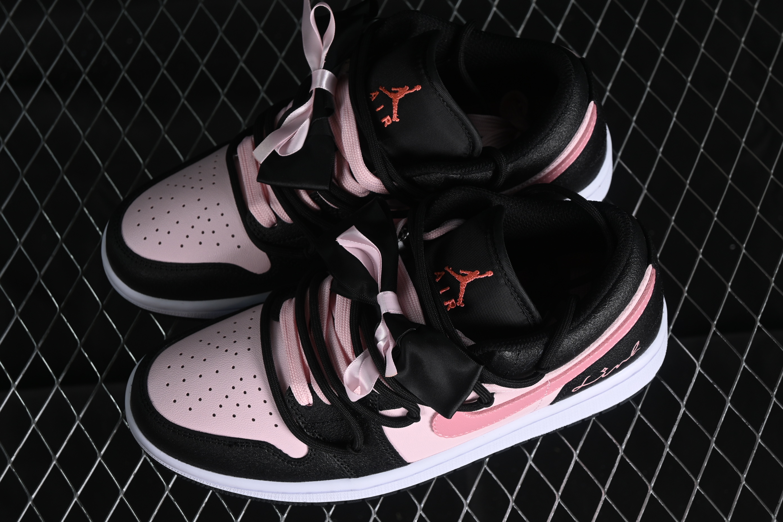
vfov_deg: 18.2
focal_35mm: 75
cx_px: 392
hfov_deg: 27.0
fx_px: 1631
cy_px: 261
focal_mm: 50
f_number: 6.3
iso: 160
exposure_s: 1/60
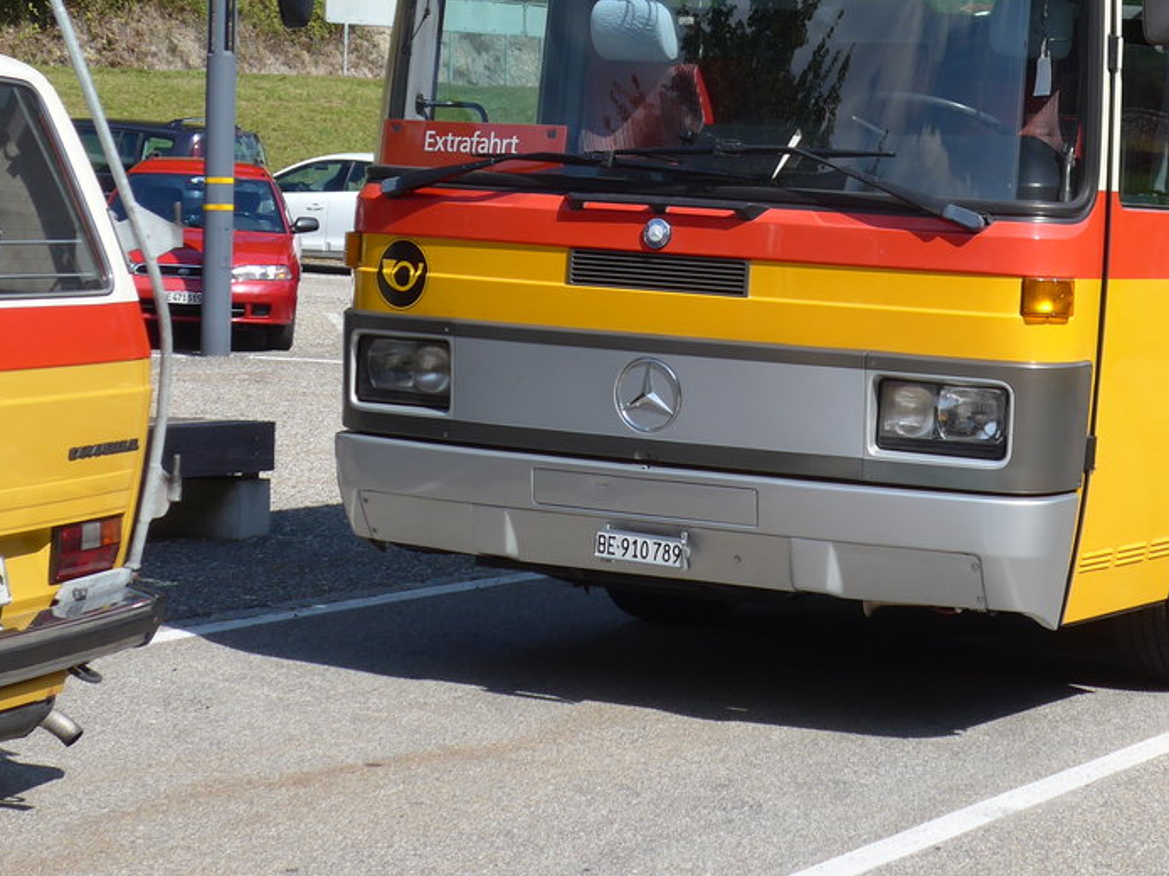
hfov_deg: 20.4
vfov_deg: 15.4
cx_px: 974
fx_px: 3208
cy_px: 124
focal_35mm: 95
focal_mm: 11.3
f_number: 3.4
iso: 80
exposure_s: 1/1000
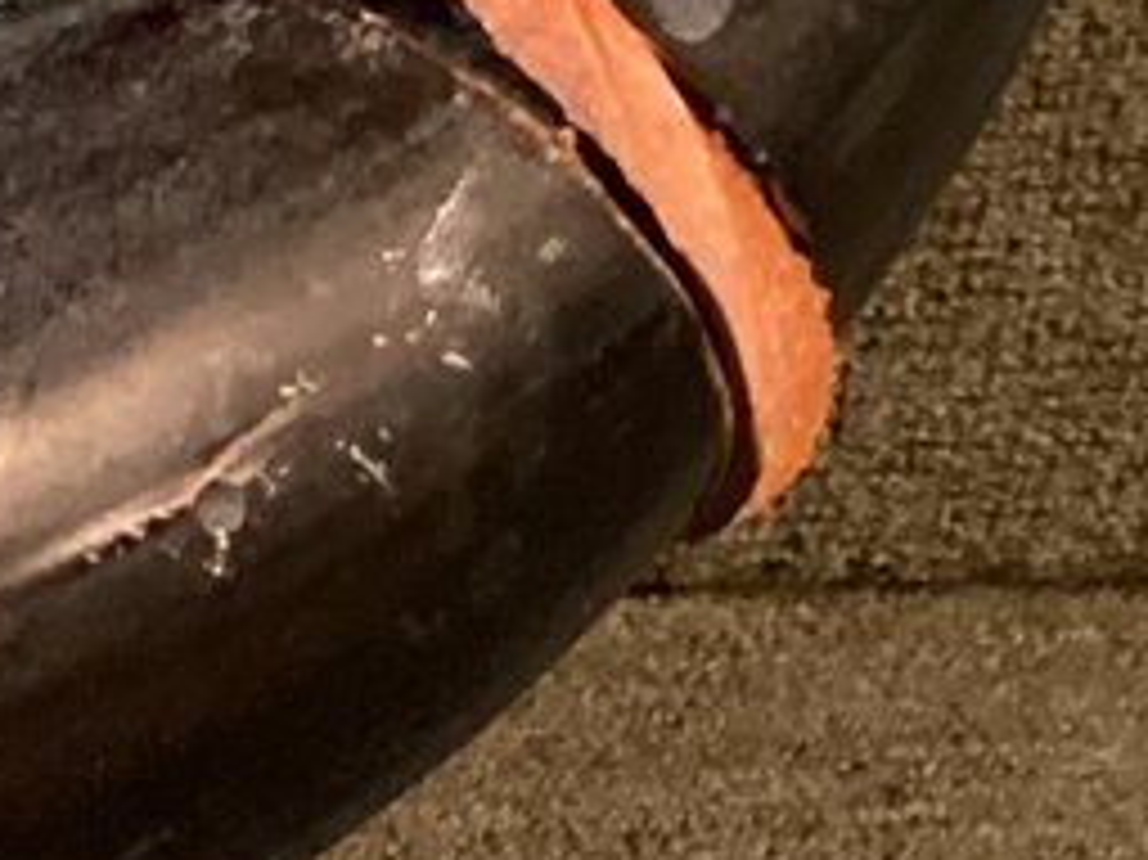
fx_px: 6099
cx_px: -1884
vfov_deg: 8.0
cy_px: -124
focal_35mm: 184
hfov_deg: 9.3
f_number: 2.4
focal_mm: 3.3
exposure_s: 1/30
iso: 500
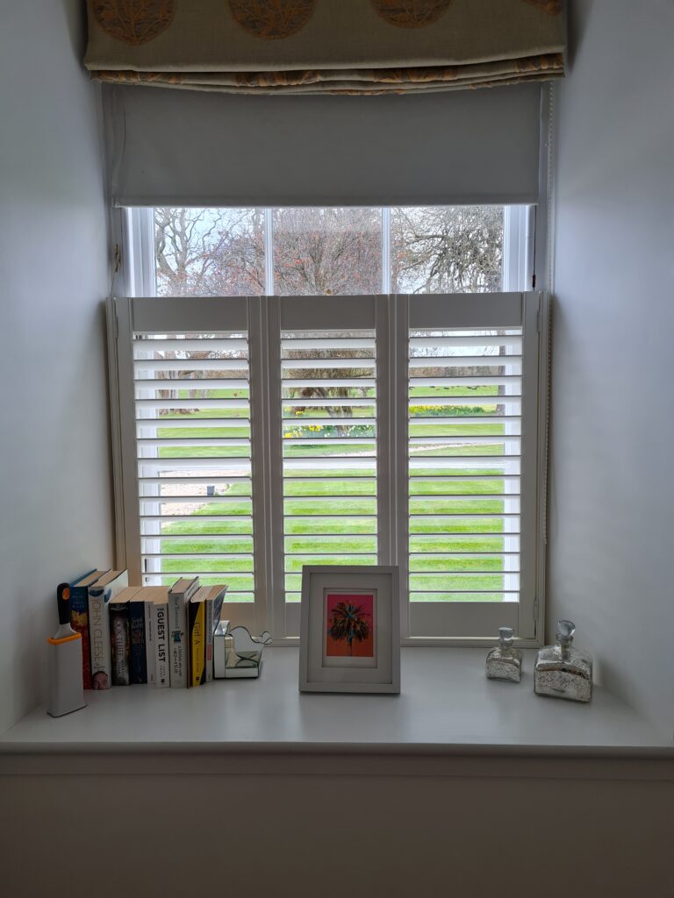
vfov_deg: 67.3
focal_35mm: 26
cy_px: 449
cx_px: 337
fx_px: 675
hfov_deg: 53.1
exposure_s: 1/100
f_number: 1.8
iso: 64
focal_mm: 5.4
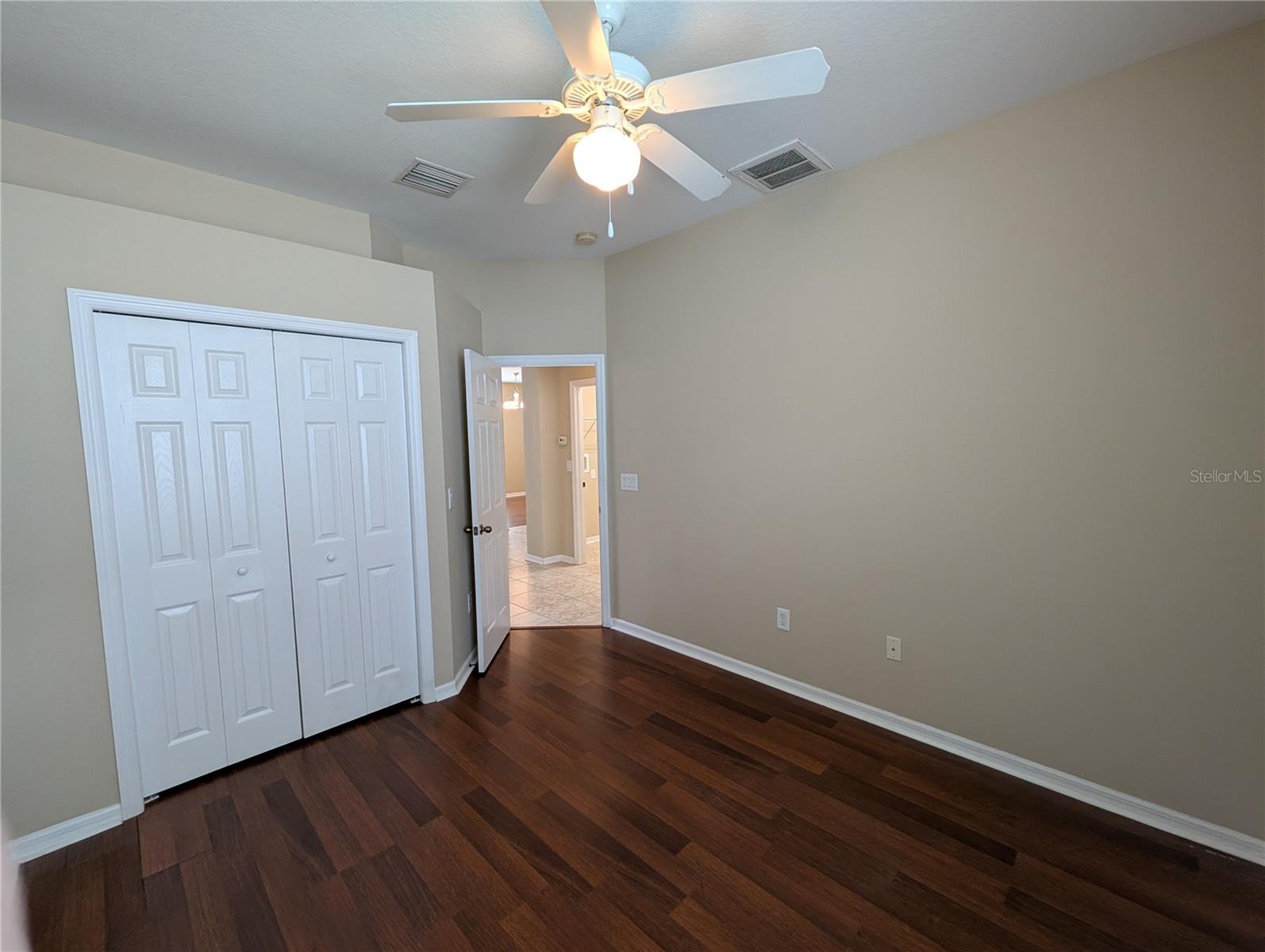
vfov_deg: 90.1
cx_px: 632
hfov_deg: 106.1
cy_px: 476
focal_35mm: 13
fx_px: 476
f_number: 2.2
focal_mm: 1.95
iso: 95
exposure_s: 1/24
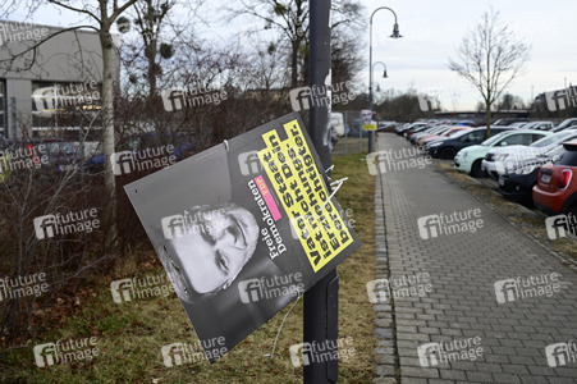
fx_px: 504
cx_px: 288
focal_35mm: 32
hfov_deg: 59.5
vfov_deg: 41.7
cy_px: 192
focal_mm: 31.5
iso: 100
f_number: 4.5
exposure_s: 1/250
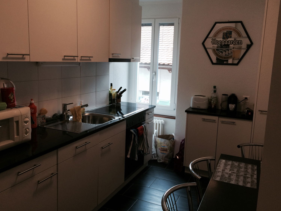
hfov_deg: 58.3
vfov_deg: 45.4
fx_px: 252
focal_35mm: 31
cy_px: 100
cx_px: 147
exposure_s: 1/30
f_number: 2.2
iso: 40
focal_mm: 4.15
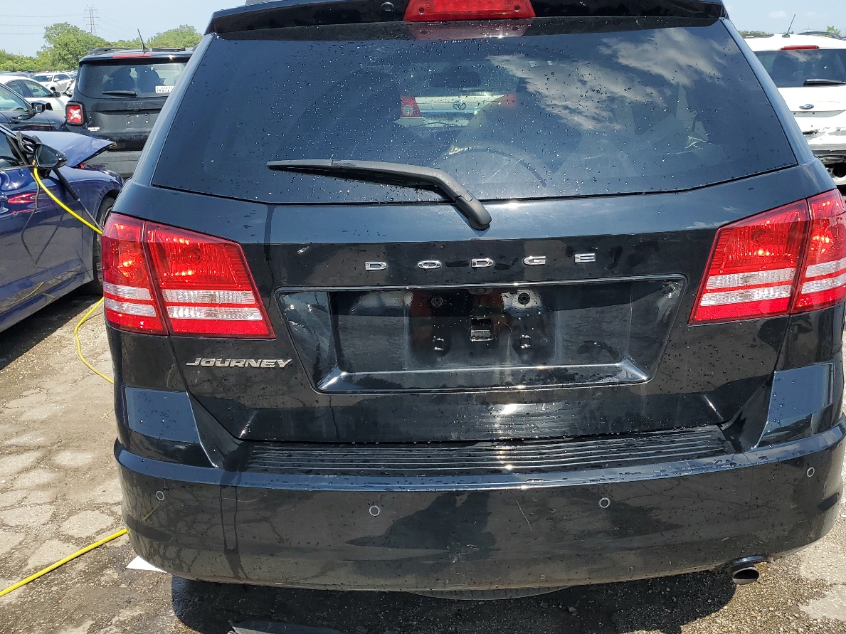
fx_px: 855
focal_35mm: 35
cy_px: 301
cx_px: 467
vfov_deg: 40.7
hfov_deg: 52.5
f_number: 1.5
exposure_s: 1/2000
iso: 50
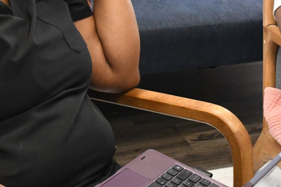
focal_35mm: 97
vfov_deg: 13.7
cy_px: -44
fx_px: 757
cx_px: 234
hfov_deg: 20.7
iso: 8000
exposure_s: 1/40
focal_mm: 22
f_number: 10
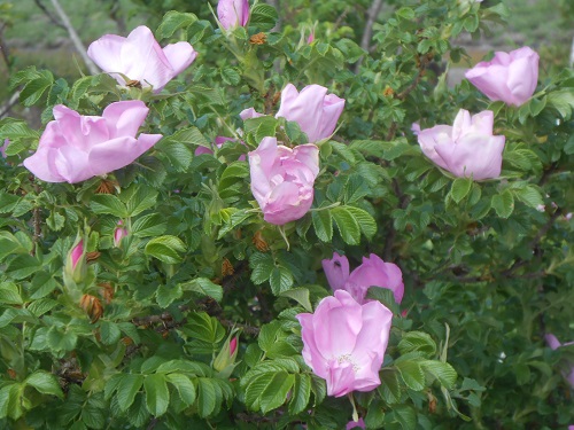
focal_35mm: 105
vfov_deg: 14.1
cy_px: 215
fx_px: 1741
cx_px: 287
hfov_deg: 18.7
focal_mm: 18.7
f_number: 5
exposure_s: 1/250
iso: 80
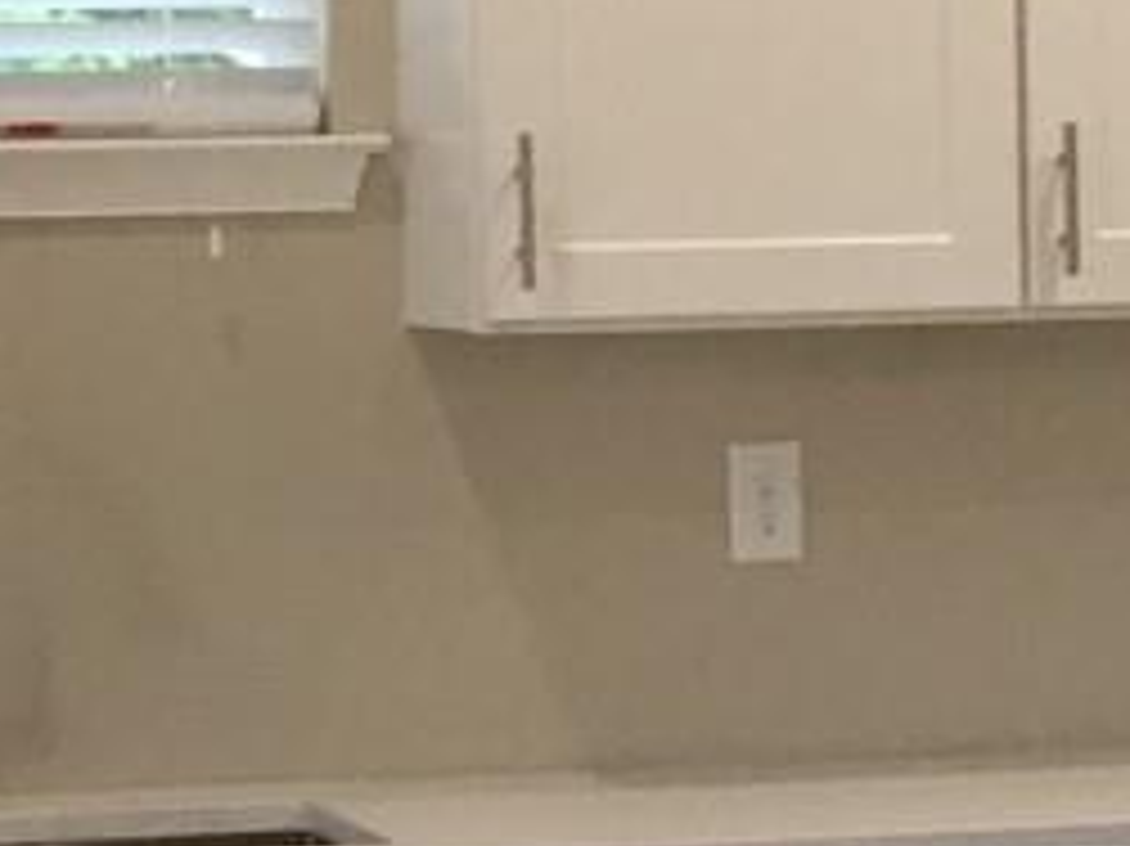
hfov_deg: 10.7
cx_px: 788
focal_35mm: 185
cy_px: 585
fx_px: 6036
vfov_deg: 8.0
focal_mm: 4.15
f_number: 2.2
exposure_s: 1/30
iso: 40
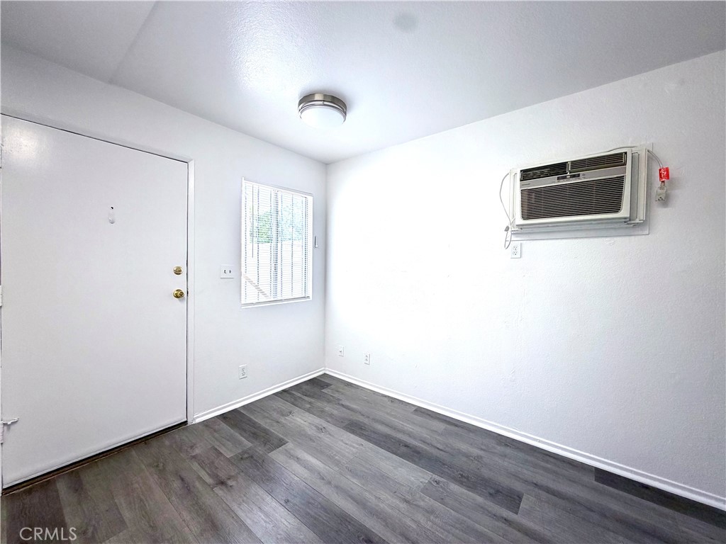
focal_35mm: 14
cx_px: 363
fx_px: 294
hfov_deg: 102.1
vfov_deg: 85.7
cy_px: 272
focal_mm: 2.22
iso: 160
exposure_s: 1/120
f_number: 2.2
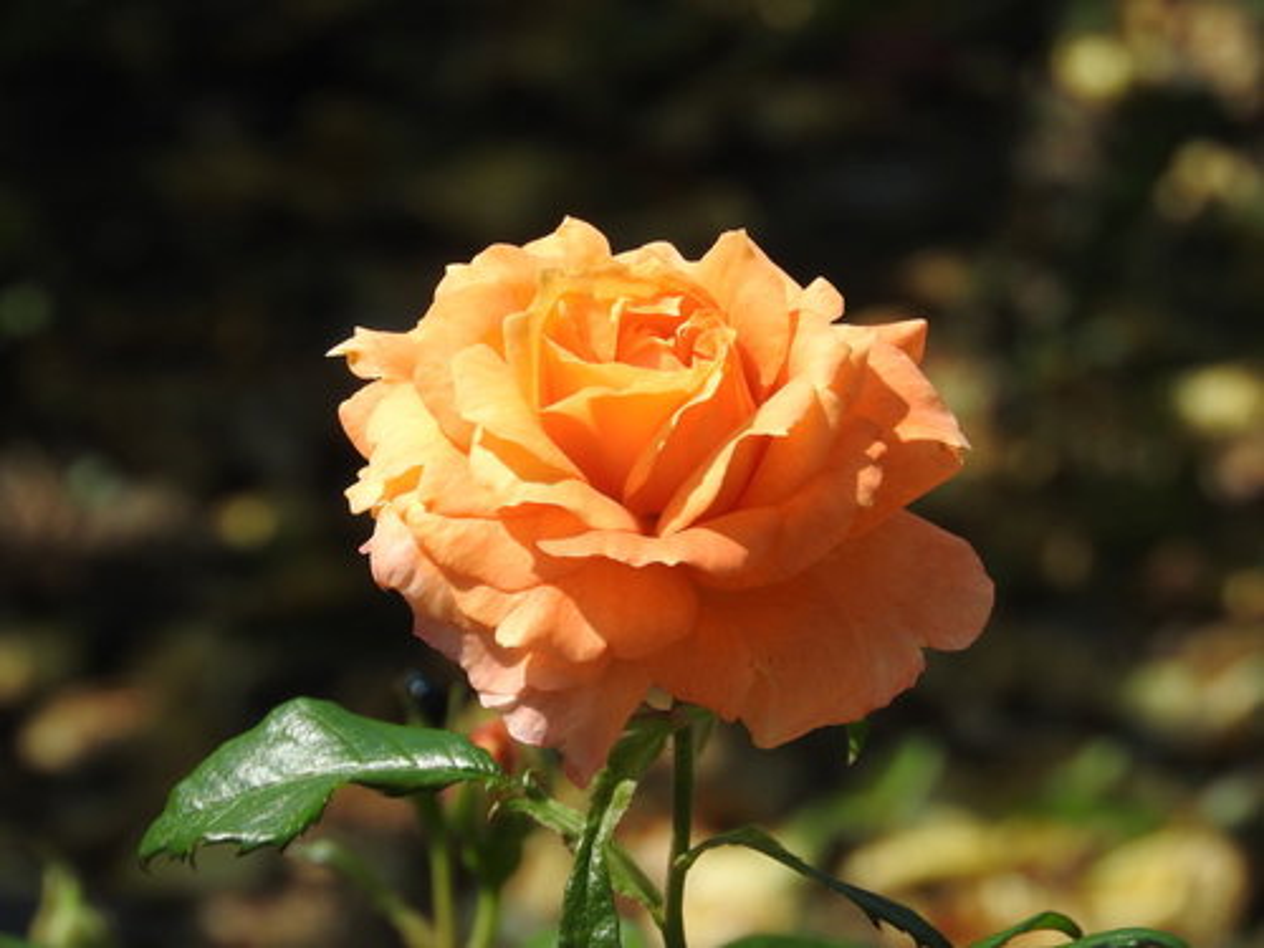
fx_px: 16432
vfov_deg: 3.3
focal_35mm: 450
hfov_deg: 4.4
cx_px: 632
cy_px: 474
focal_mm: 80.6
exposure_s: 1/800
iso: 100
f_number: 5.6
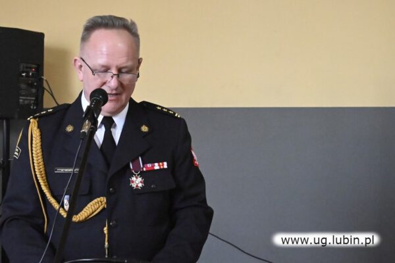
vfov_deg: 16.1
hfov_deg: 23.9
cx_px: 198
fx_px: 933
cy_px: 132
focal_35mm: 85
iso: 20000
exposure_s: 1/320
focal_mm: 57
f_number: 9
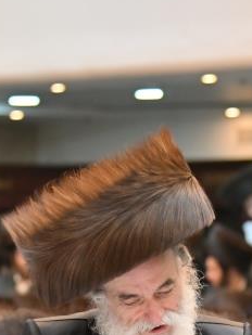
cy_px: 321
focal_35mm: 319
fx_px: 3094
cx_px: 230
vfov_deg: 6.2
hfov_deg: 4.7
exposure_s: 1/160
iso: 640
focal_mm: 100
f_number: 4
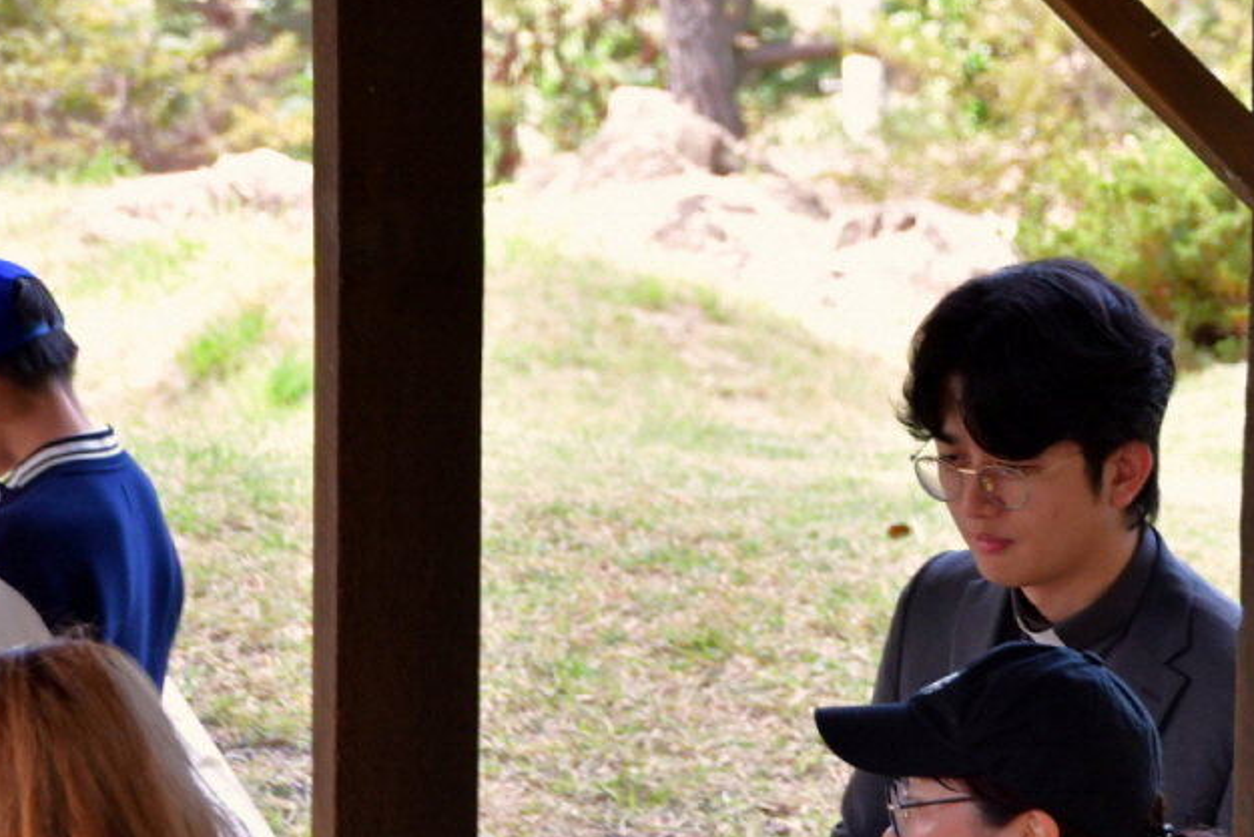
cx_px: 879
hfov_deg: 9.1
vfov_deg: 6.1
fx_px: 7874
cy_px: 574
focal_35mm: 226
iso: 1250
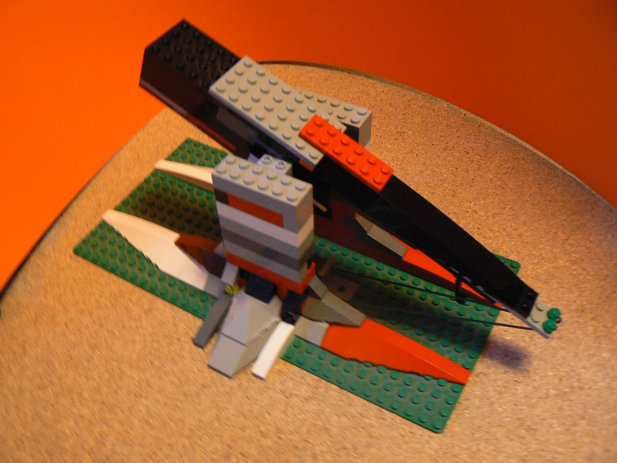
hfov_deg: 51.4
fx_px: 642
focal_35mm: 36
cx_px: 308
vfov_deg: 39.7
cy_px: 232
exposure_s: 1/15
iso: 200
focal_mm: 6
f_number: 2.8
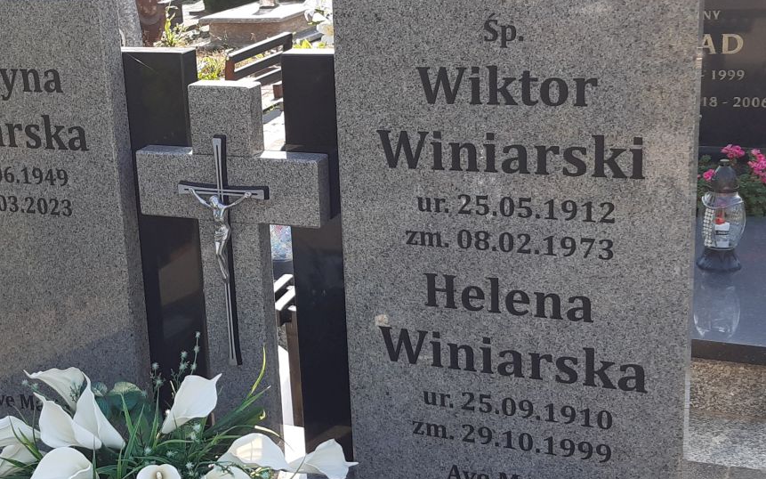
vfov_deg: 22.0
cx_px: 222
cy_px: 242
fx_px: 1232
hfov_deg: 34.0
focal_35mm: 59
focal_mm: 3.92
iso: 40
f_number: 1.7
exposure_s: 1/578
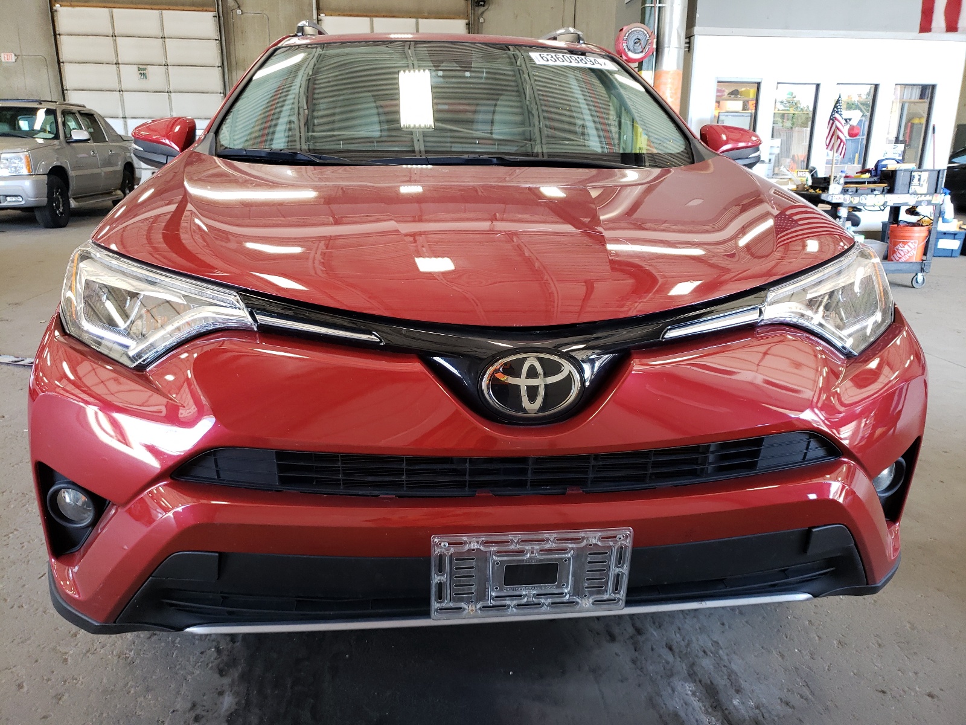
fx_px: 726
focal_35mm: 26
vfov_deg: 53.1
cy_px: 362
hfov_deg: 67.3
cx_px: 483
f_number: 1.5
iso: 91
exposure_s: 1/60.2
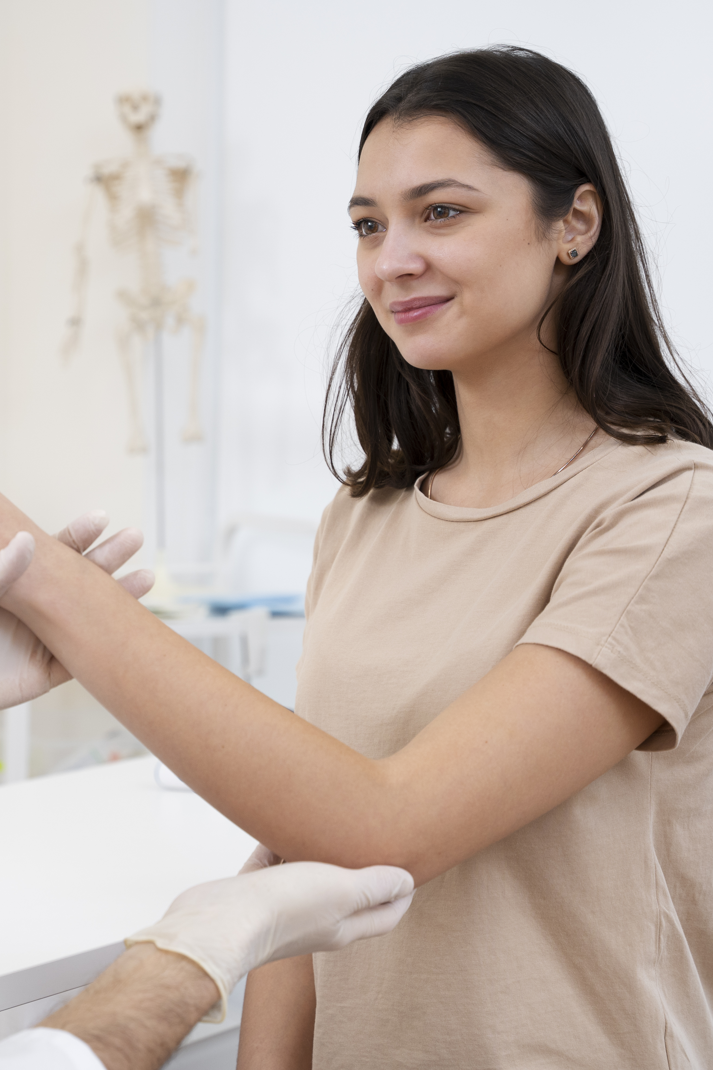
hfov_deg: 16.4
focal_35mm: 82
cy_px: 539
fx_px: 2449
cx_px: 87
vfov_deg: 24.6
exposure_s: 1/160
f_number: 4
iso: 400
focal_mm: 54.3
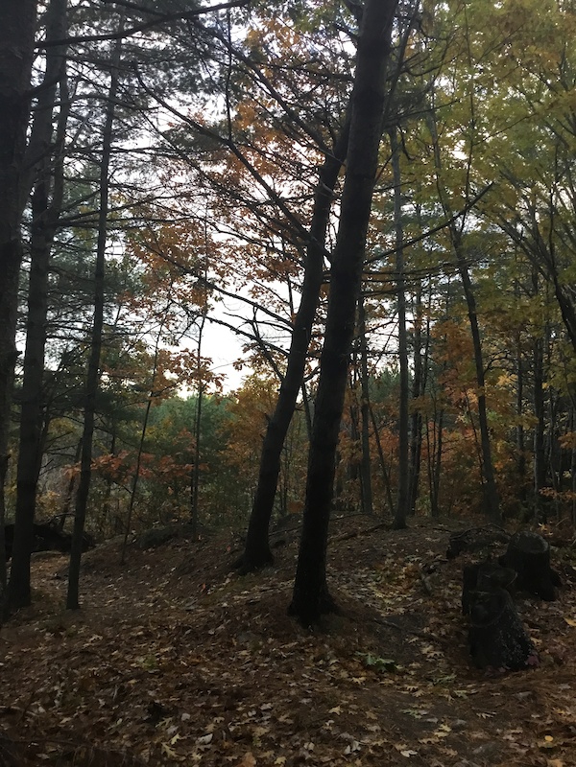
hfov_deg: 45.4
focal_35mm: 31
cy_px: 384
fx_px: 688
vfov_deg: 58.4
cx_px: 288
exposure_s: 1/30
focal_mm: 3.3
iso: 32
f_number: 2.4
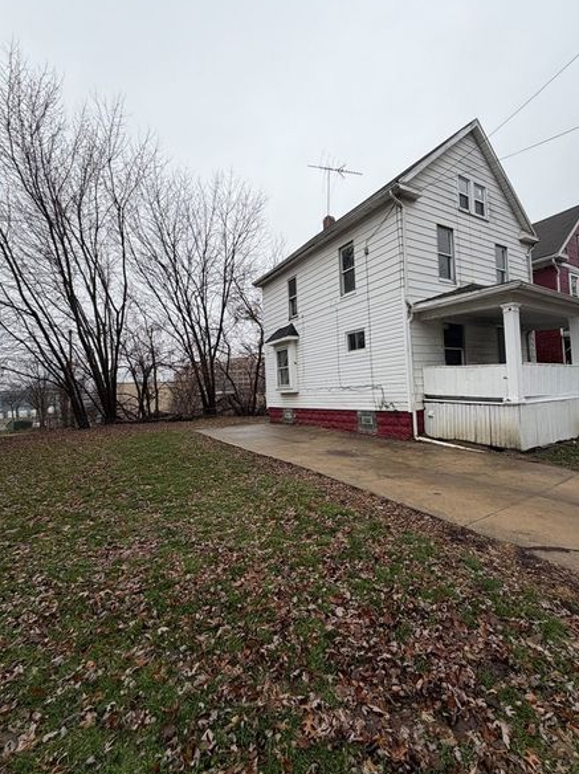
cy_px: 386
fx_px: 357
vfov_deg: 94.5
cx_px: 321
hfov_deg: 77.8
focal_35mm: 16
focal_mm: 2.22
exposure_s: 1/502
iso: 64
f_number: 2.2
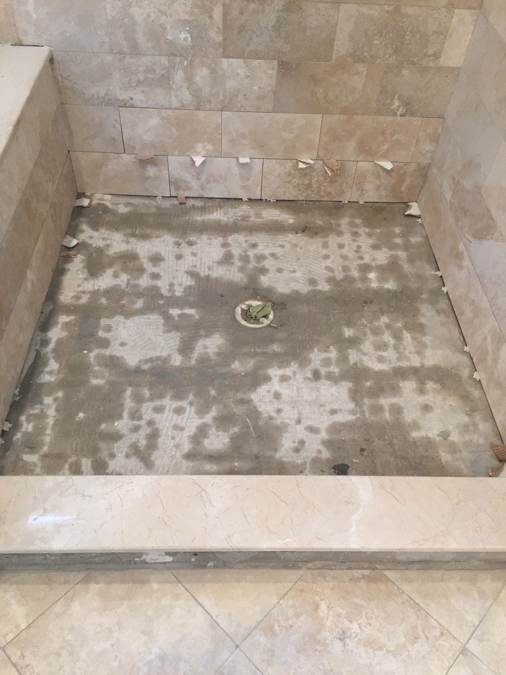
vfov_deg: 61.7
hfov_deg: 48.2
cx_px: 253
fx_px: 565
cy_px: 338
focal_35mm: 29
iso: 64
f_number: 2.2
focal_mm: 4.15
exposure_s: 1/30
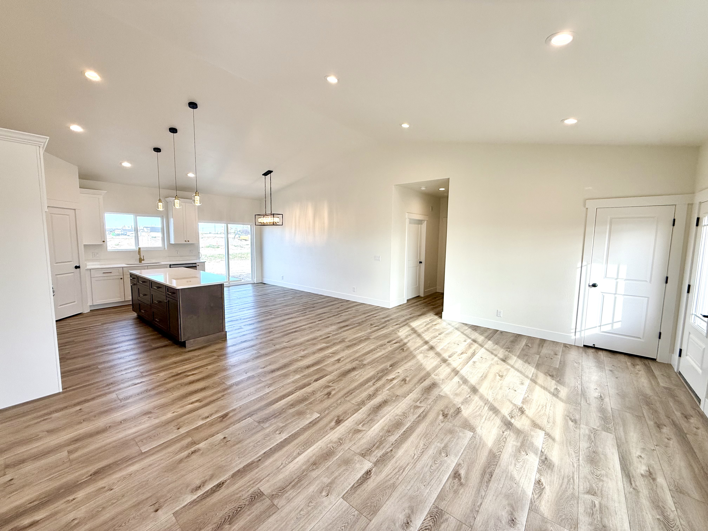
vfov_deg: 85.7
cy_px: 266
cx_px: 354
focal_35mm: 14
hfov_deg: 102.1
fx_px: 286
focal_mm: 2.22
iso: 64
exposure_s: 1/148
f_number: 2.2
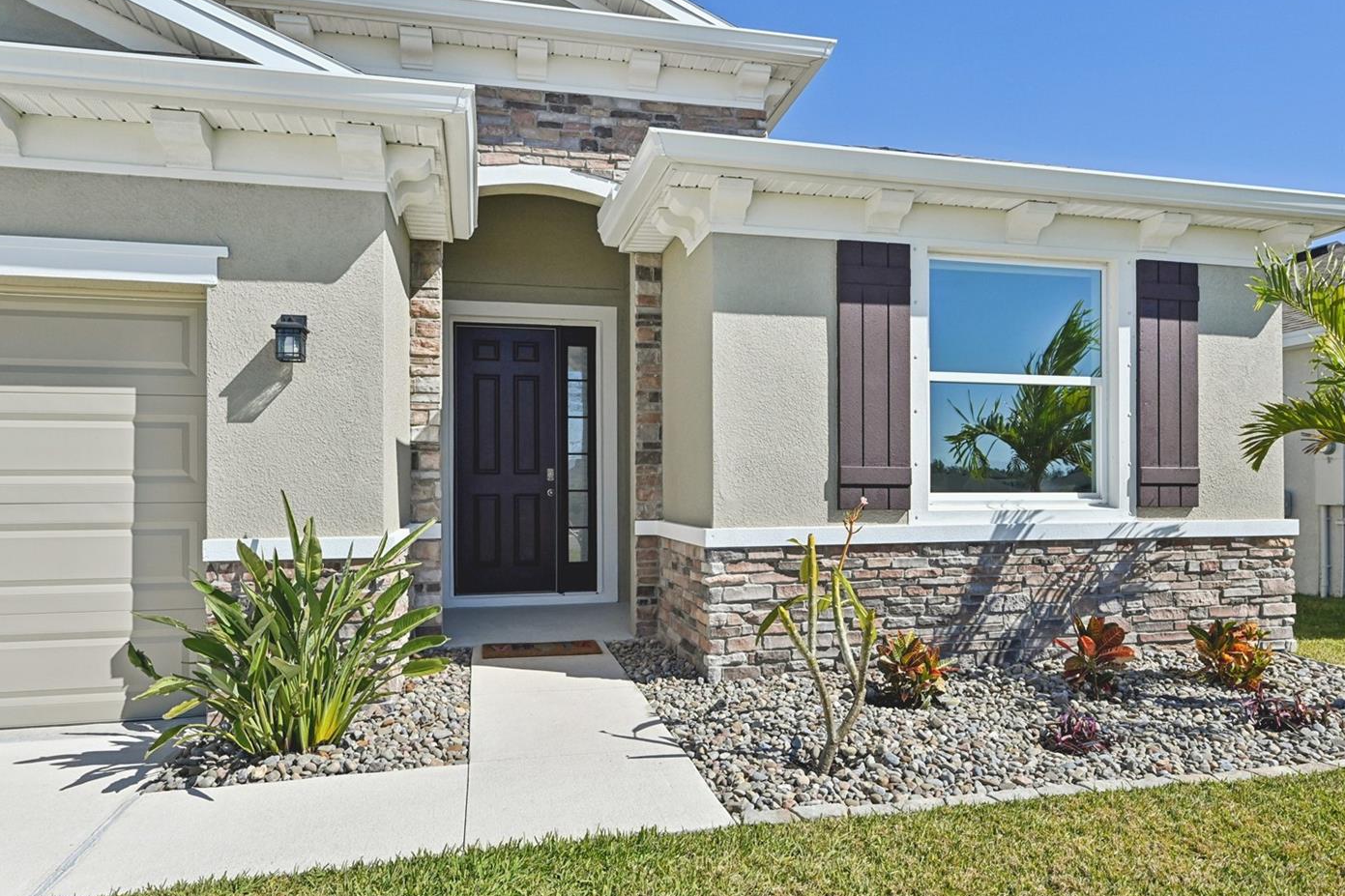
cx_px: 712
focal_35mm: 24
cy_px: 413
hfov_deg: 74.7
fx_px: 881
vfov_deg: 53.9
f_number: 8
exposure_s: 1/1600
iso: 400
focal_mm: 20.5
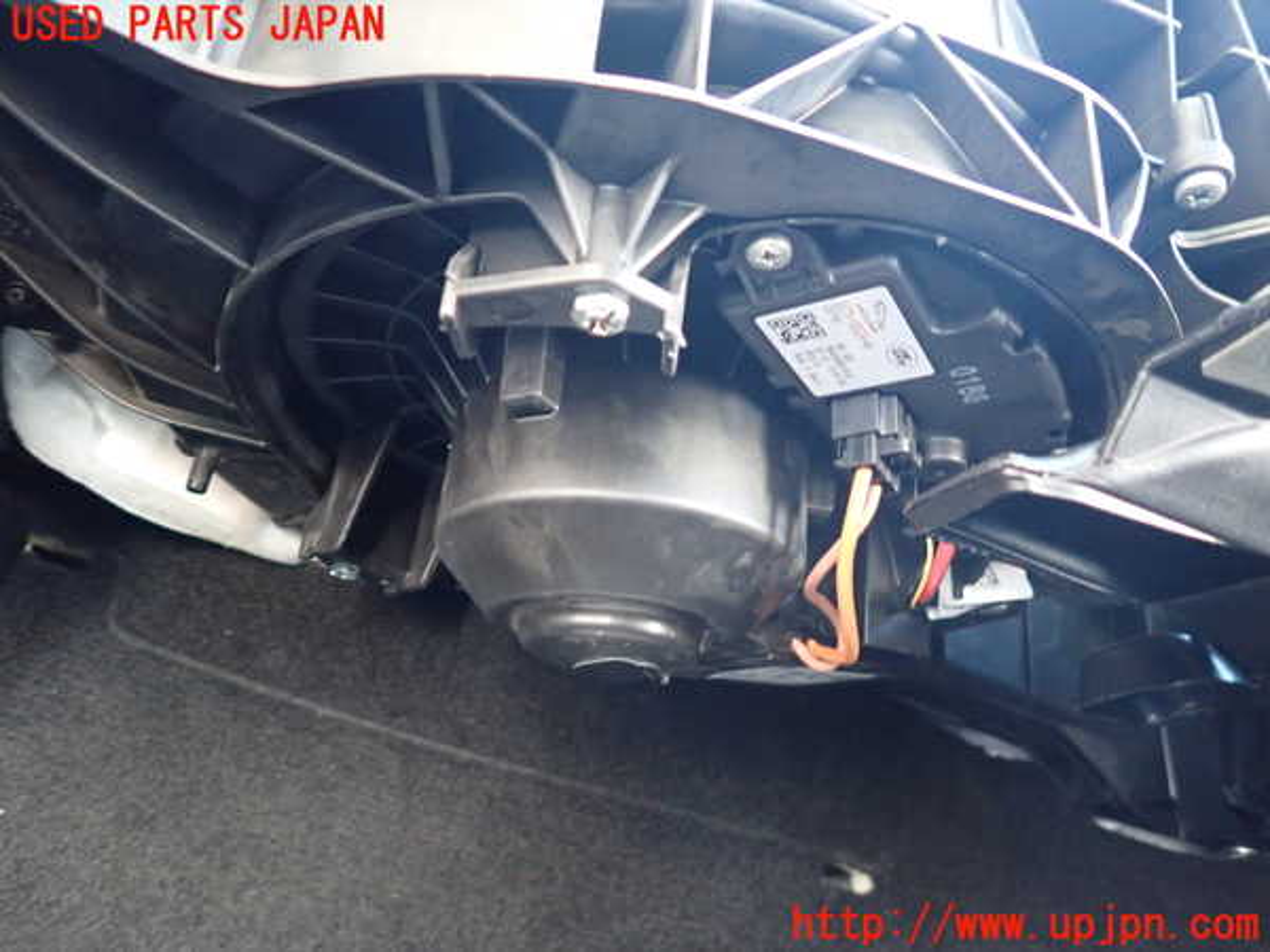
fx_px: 917
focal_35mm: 25
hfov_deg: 69.4
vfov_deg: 54.9
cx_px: 635
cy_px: 476
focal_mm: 4.5
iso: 800
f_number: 2
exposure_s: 1/30
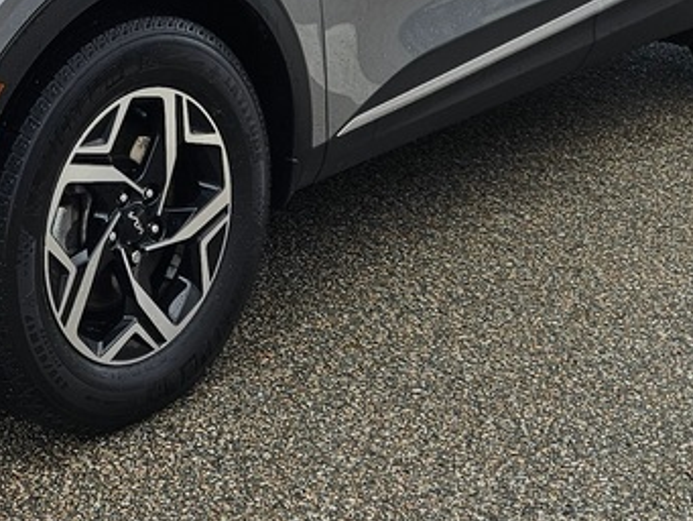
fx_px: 1622
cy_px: -140
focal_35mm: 81
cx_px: 28
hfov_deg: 23.3
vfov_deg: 17.2
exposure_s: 1/329
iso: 25
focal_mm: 5.4
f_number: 1.8
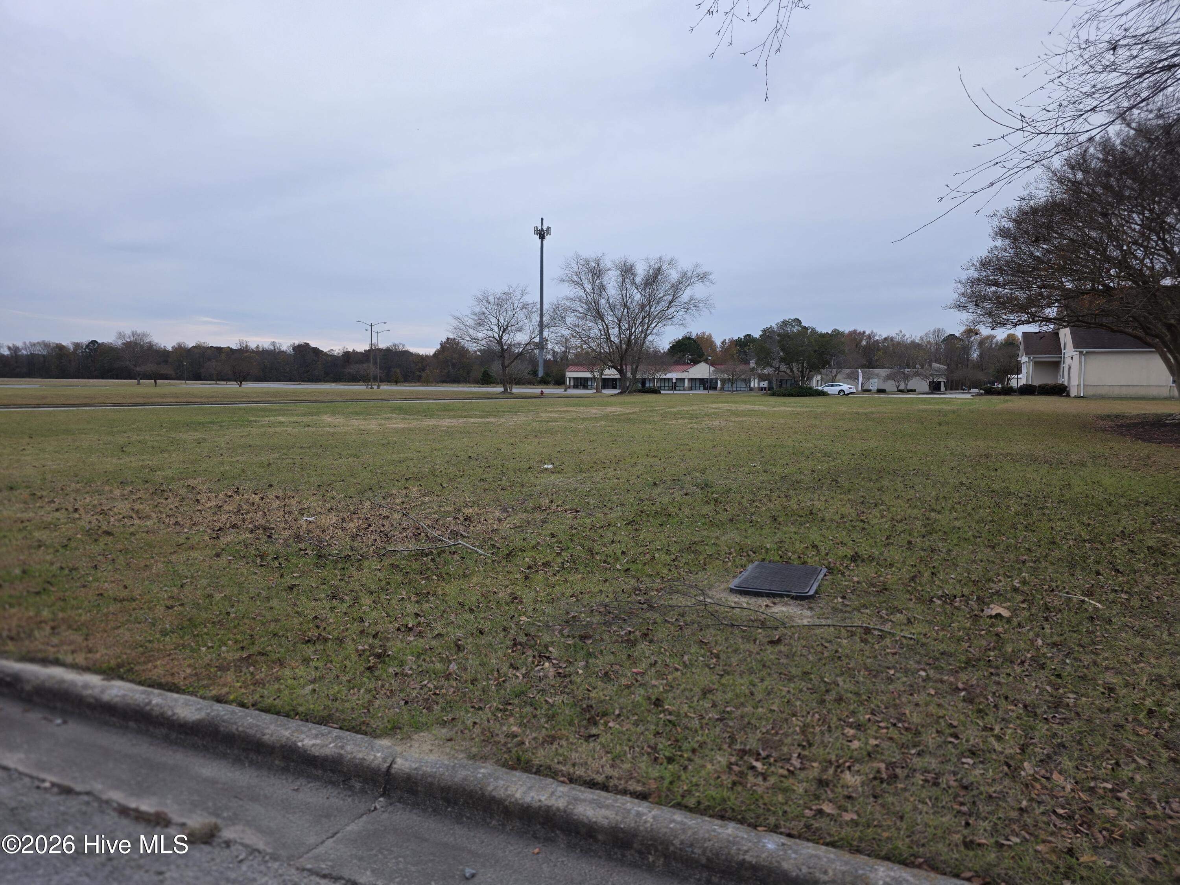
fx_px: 784
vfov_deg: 58.9
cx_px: 590
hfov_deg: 73.9
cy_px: 442
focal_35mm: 23
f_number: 1.7
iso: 32
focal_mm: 6.3
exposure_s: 1/359
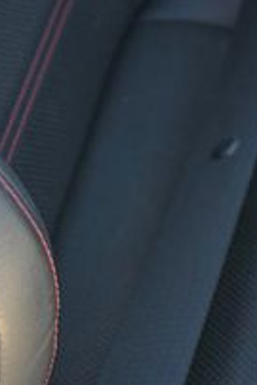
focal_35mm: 158
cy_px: 303
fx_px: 1689
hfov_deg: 8.2
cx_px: 554
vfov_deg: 12.9
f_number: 1.78
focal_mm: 6.76
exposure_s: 1/158
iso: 64
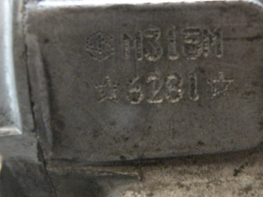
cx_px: 147
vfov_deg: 33.3
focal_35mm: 43
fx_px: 327
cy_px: 65
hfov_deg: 43.8
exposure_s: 1/54.7
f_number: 2.8
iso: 400
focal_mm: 4.7
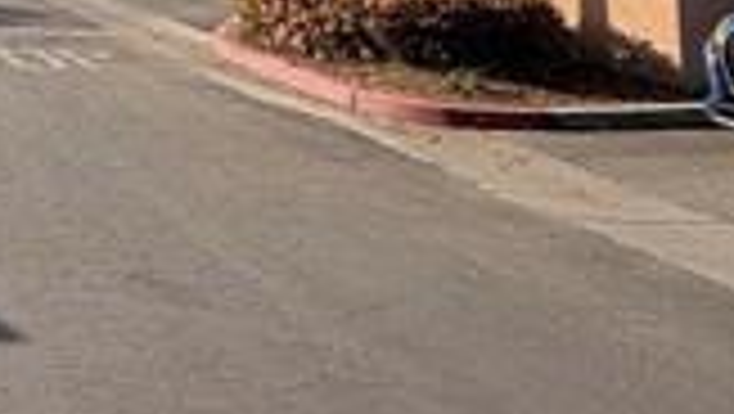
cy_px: -194
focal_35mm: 60
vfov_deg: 18.1
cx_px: -243
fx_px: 1169
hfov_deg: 28.1
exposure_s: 1/799
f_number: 2.2
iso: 20
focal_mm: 2.22
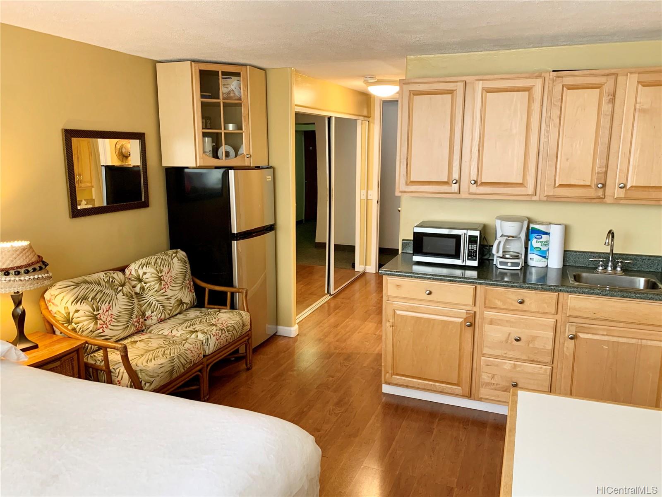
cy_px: 248
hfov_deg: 67.3
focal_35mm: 26
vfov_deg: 53.1
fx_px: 497
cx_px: 331
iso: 160
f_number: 1.8
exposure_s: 1/60
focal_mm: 4.25
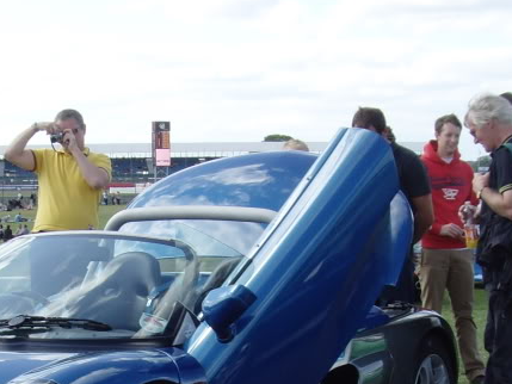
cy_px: 396
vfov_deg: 15.6
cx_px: 107
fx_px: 1376
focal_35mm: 93
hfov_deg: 20.8
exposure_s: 1/125
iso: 80
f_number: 6.3
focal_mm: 6.6
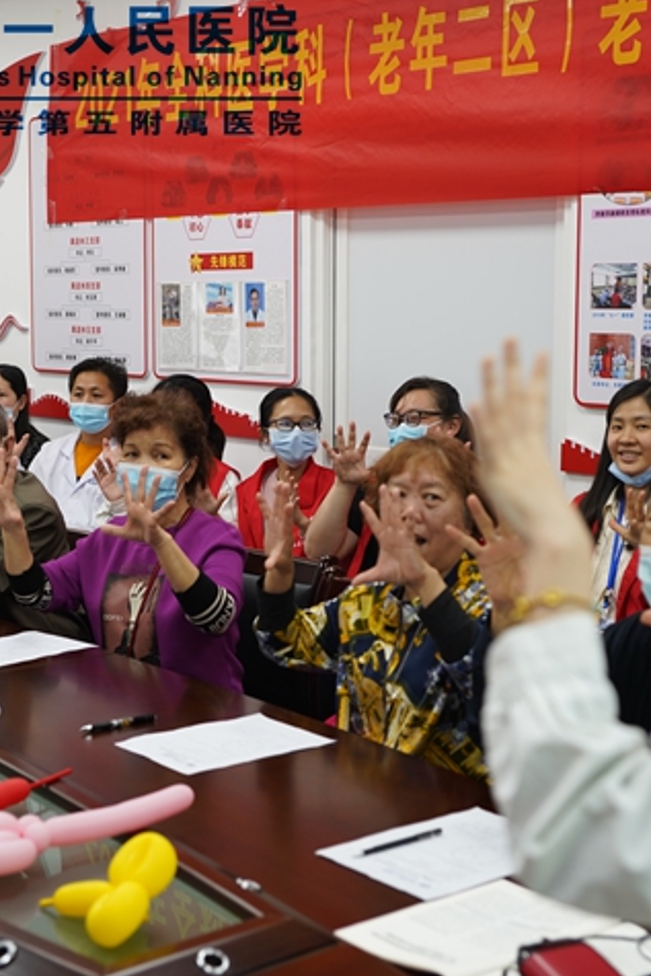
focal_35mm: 53
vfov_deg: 37.5
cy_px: 491
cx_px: 279
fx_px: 1436
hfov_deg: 25.5
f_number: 3.2
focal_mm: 35
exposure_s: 1/100
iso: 500
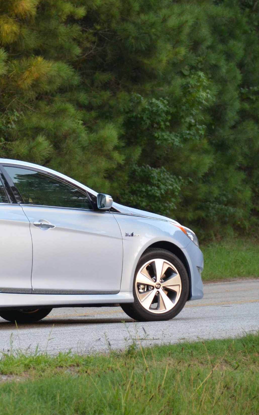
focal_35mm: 243
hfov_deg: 5.4
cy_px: 207
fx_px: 2742
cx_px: -27
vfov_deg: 8.6
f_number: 5.3
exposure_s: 1/250
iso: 1600
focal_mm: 105
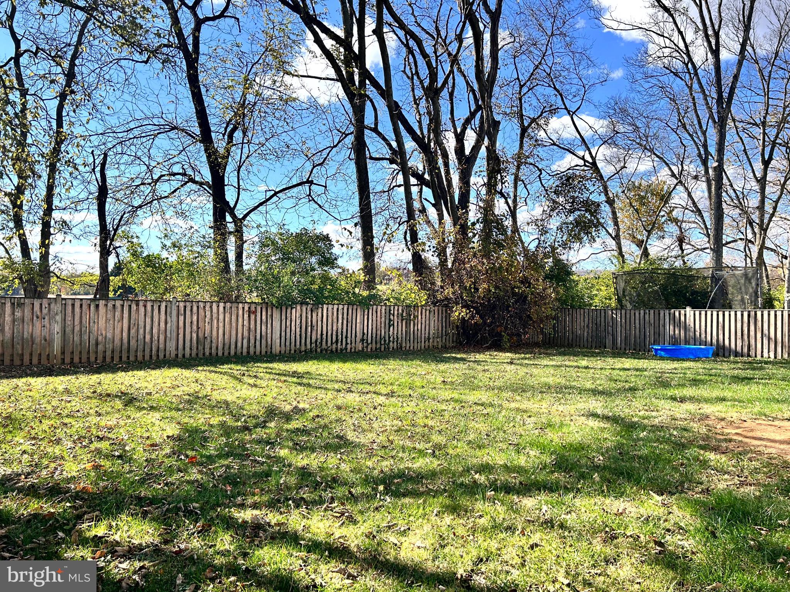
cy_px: 296
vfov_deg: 53.1
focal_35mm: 26
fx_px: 593
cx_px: 395
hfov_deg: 67.3
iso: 50
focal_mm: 5.7
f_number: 1.5
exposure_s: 1/2353
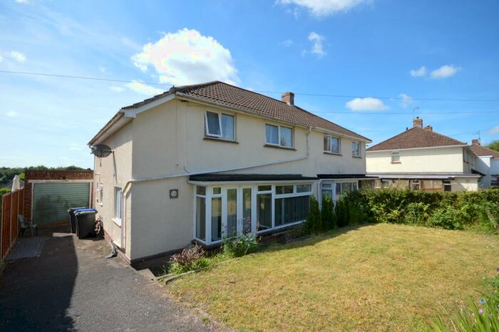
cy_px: 166
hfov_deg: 100.4
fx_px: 208
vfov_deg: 77.3
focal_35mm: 15
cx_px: 250
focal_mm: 10
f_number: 7.1
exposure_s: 1/200
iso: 100
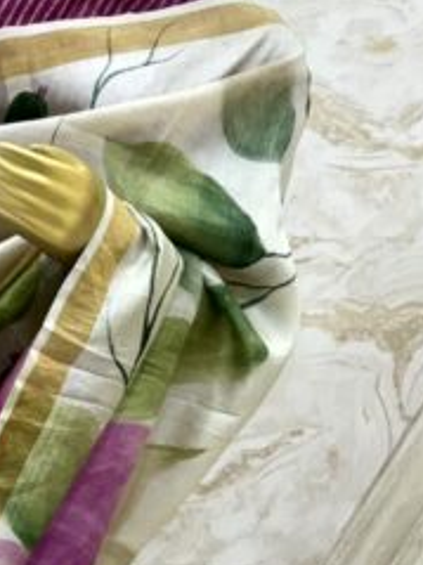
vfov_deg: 21.7
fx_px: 1419
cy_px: 558
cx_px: -184
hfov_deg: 15.8
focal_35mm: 87
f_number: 1.6
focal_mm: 5.96
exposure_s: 1/100
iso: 80
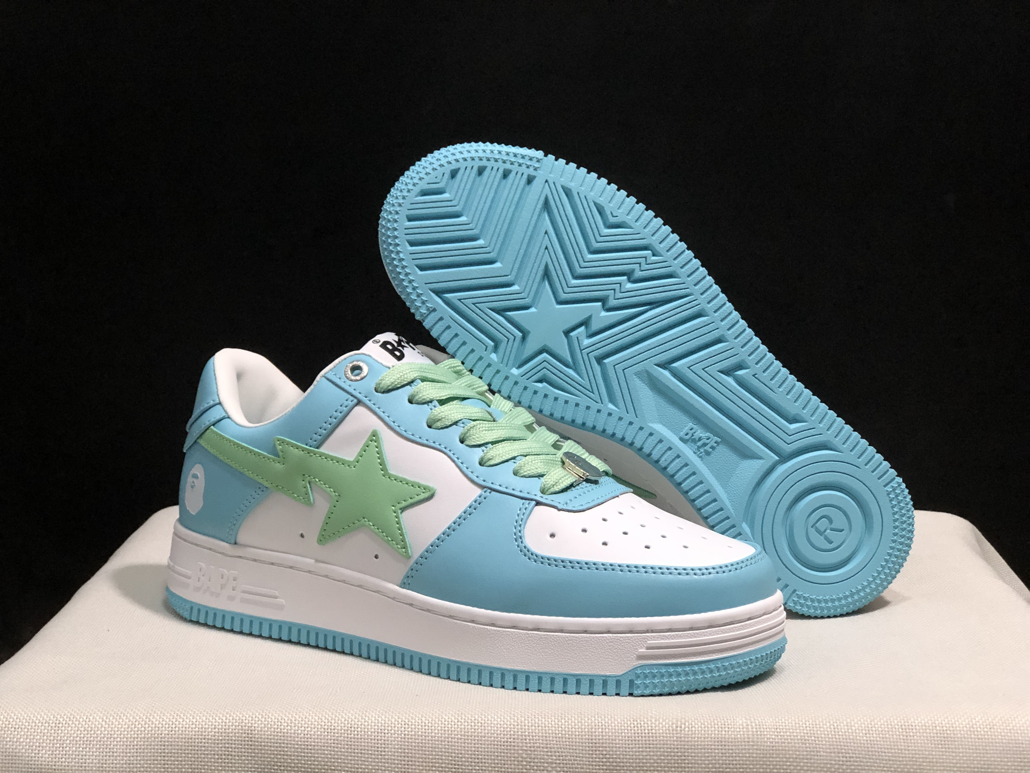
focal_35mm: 57
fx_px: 1696
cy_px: 386
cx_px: 515
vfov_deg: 25.7
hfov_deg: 33.8
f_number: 2.8
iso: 64
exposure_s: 1/30
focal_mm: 6.6
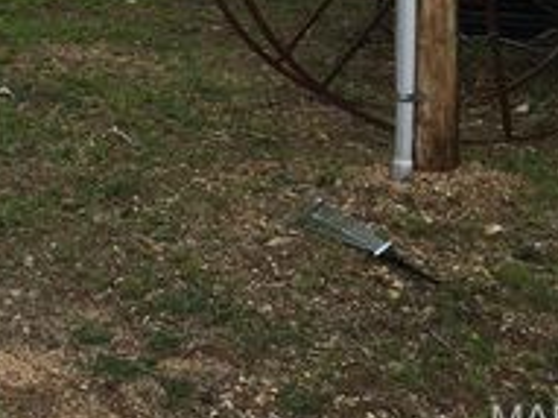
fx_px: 1224
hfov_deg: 23.6
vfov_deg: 18.3
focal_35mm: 76
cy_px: -98
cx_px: -96
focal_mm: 4.15
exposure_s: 1/1425
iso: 25
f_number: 2.2
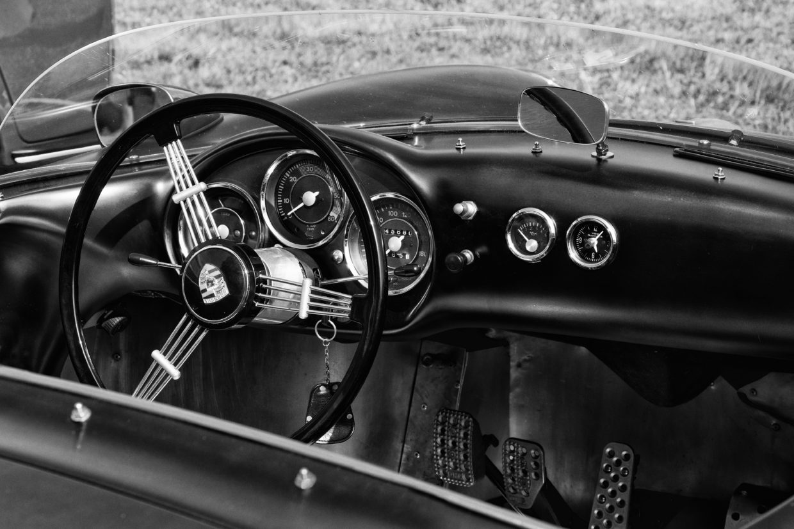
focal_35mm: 87
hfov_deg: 23.4
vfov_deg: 15.7
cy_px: 264
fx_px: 1919
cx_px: 397
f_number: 8
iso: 100
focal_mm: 58
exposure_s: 1/180
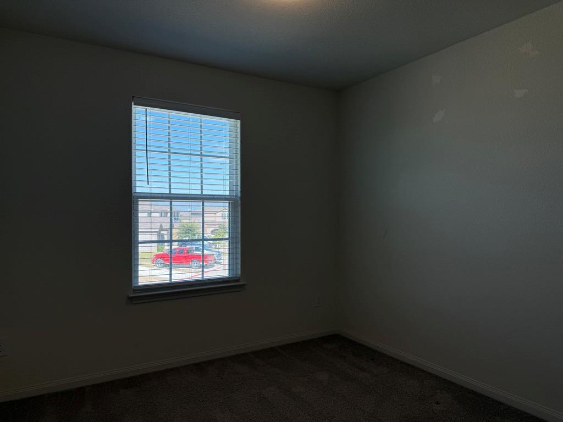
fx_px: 390
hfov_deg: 71.6
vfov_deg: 56.8
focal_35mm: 24
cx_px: 282
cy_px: 211
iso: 100
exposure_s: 1/660
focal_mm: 6.76
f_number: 1.78
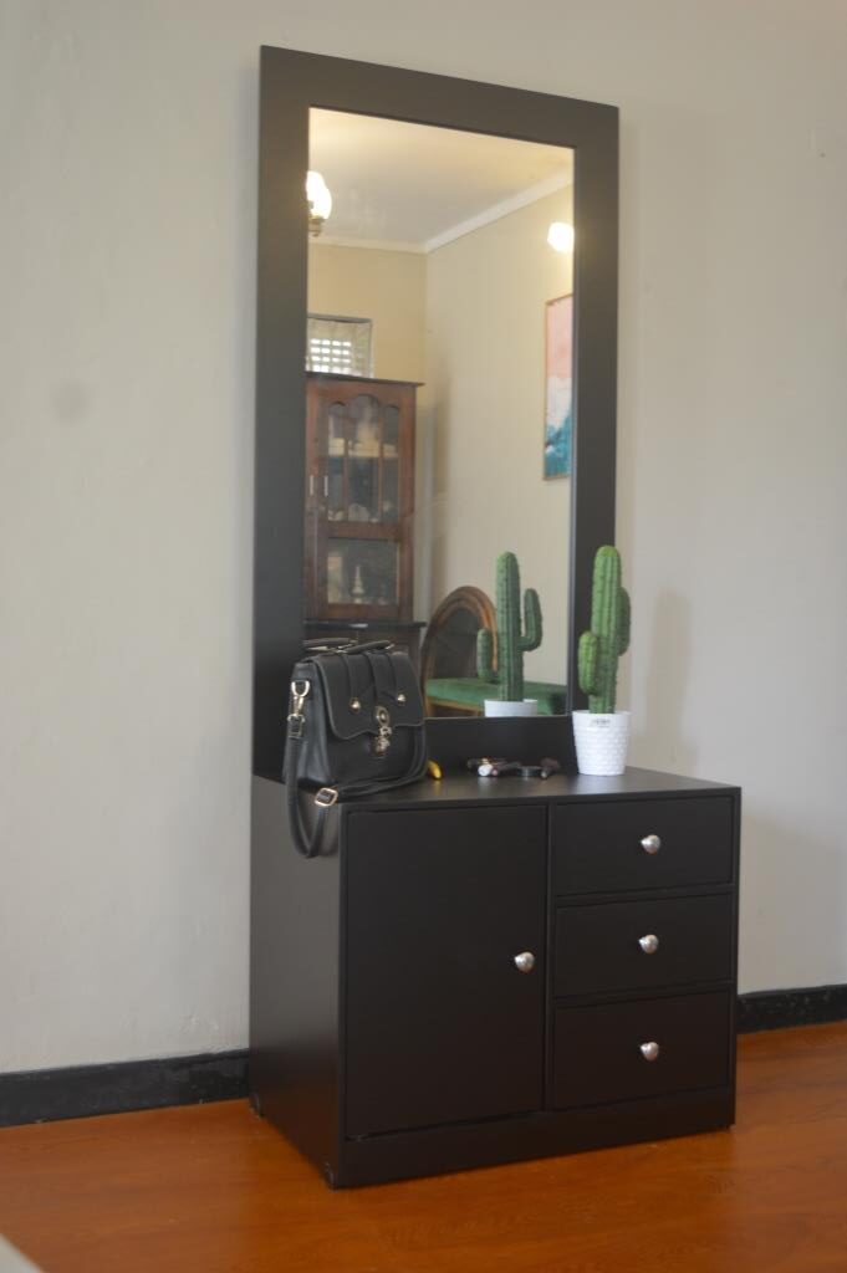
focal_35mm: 42
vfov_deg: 46.4
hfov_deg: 31.8
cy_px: 636
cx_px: 424
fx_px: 1485
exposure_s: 1/15
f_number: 4.2
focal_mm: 28
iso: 500
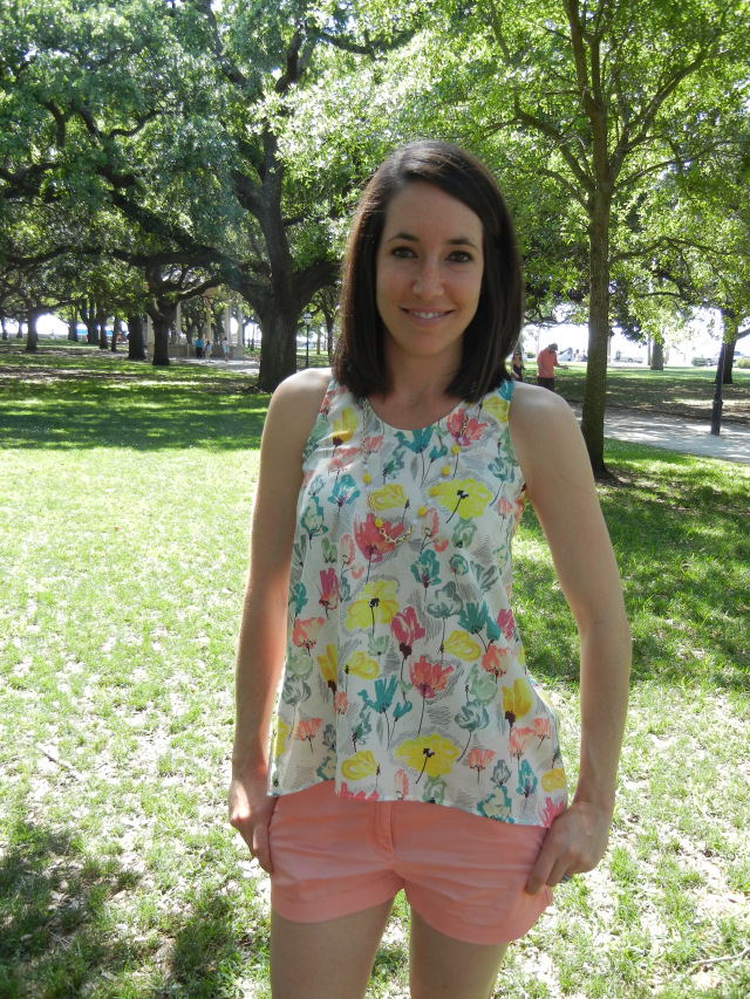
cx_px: 375
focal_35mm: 30
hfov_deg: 46.8
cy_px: 500
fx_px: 866
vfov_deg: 60.0
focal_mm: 5.4
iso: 160
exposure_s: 1/170
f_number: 3.5
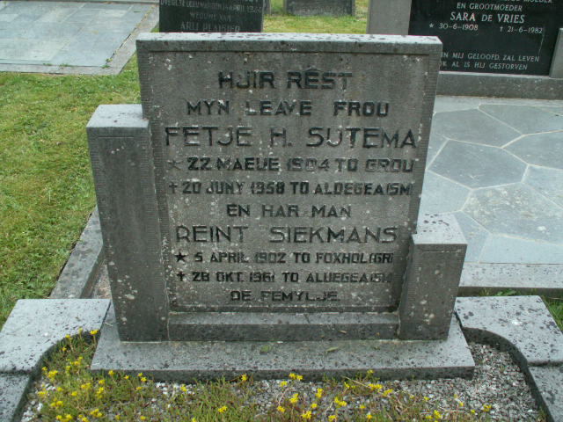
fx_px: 602
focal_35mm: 37
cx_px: 282
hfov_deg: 50.1
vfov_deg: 38.7
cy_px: 211
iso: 50
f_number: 2.8
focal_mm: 6.05
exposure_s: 1/50
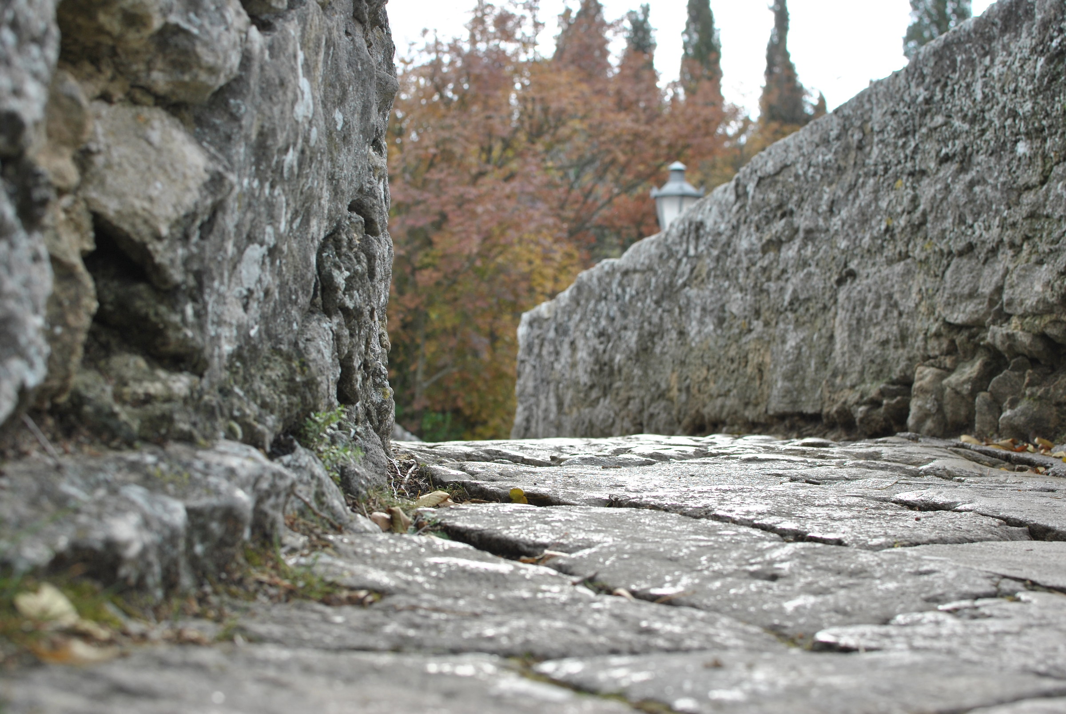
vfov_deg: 25.8
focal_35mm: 52
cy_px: 357
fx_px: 1556
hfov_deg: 37.8
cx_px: 533
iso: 125
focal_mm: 35
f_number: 5
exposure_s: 1/160
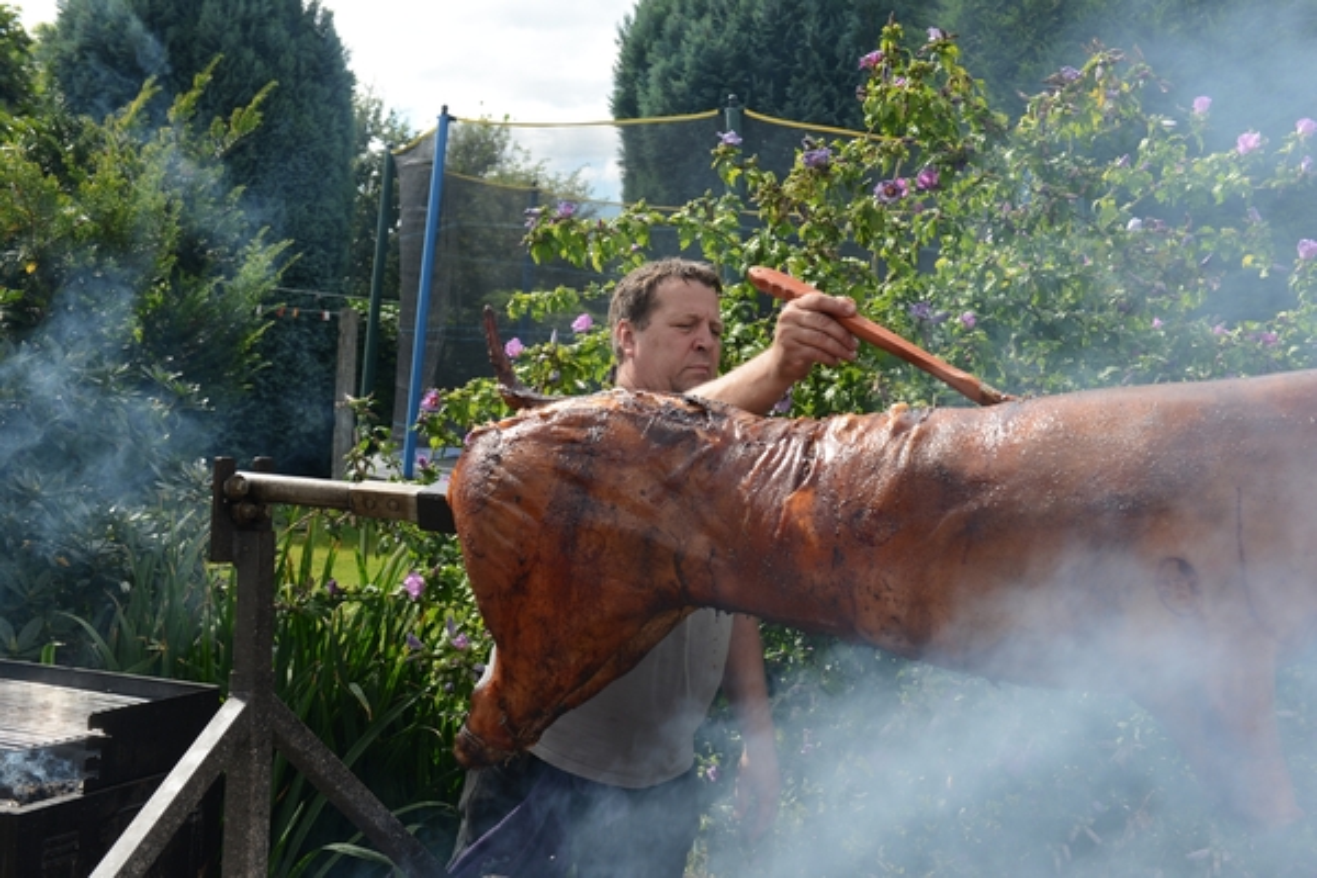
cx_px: 658
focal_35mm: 44
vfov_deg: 30.5
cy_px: 439
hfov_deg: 44.5
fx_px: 1610
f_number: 8
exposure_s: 1/250
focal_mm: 44
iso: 200
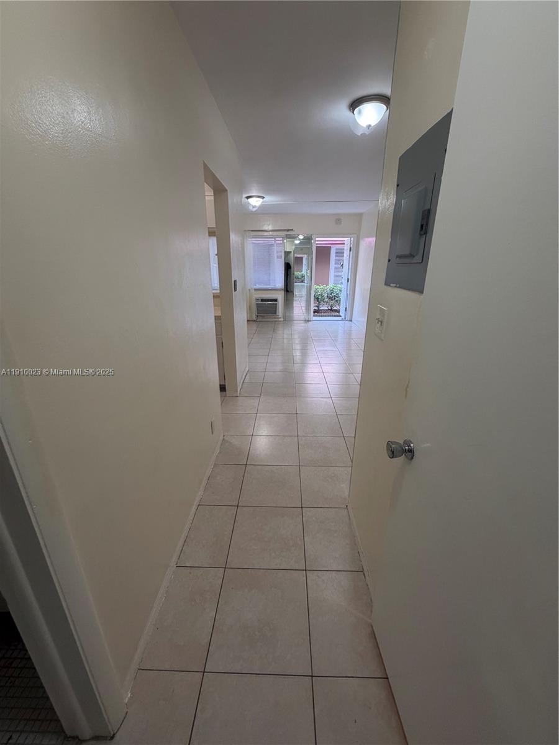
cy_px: 372
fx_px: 301
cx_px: 280
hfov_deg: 85.7
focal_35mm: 14
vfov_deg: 102.1
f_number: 2.2
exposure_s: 1/120
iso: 320
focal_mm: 2.22
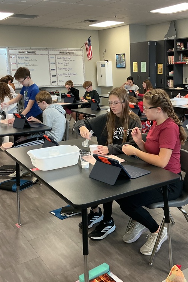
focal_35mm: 41
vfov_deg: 47.4
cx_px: 143
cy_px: 140
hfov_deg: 32.0
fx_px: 321
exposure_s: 1/60
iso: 100
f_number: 1.8
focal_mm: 3
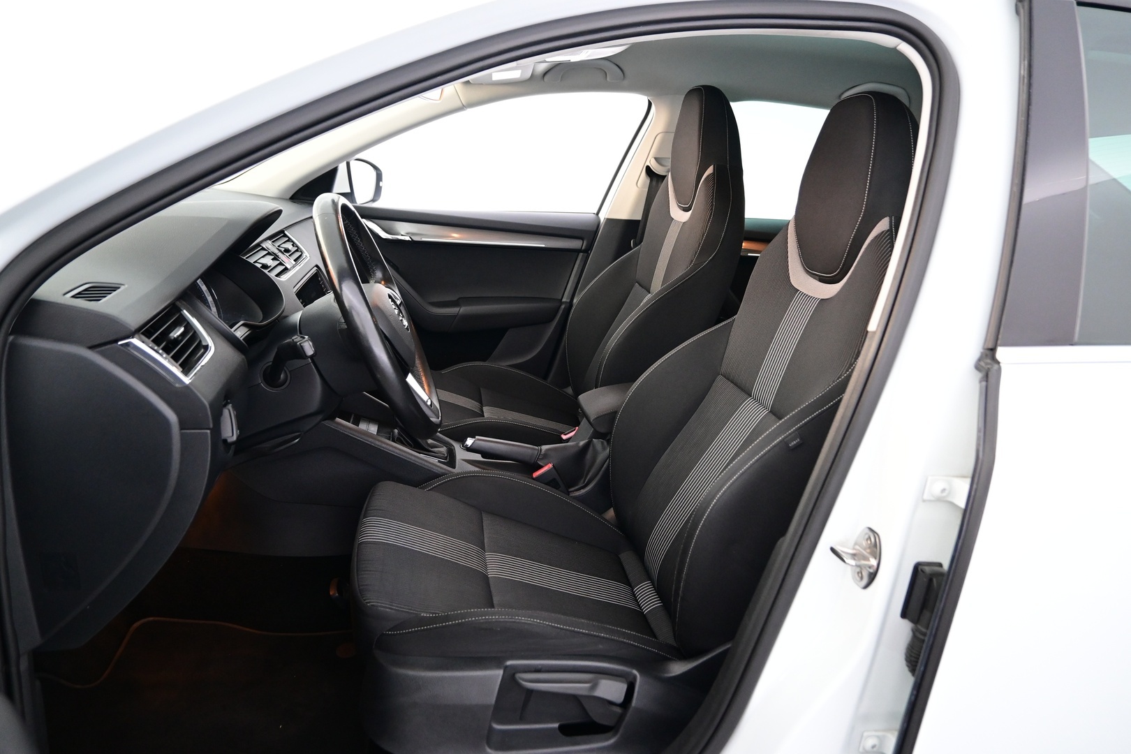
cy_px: 377
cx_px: 566
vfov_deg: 53.1
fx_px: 754
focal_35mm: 24
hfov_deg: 73.7
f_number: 3.5
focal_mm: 16
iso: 1800
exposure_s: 1/25
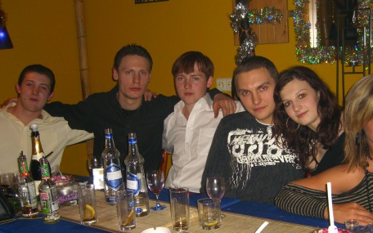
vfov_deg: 24.1
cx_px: 230
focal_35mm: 53
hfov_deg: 38.0
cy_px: 176
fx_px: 539
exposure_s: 1/60
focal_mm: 7.9
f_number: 2.8
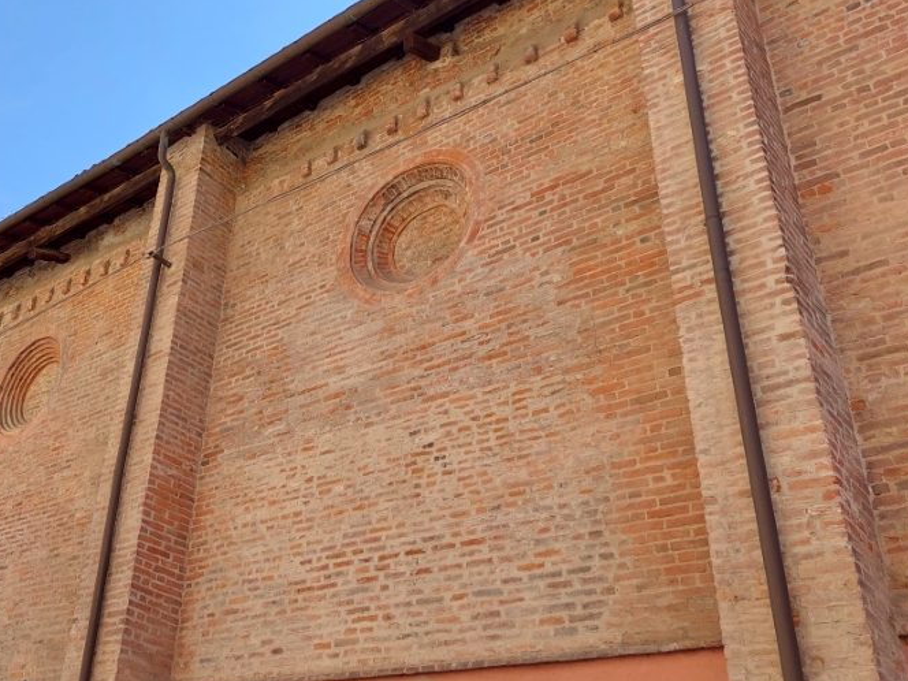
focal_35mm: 37
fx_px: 971
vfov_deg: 38.6
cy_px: 301
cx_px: 246
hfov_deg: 48.5
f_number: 1.8
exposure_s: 1/910
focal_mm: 5.23
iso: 40
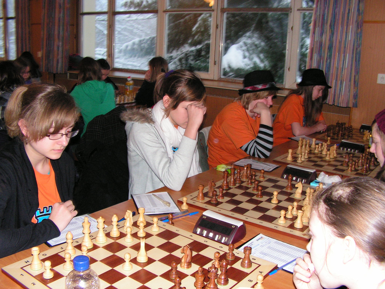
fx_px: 400
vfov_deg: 39.7
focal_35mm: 36
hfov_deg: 51.4
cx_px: 192
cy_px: 144
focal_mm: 6
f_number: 3.2
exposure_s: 1/40
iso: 200
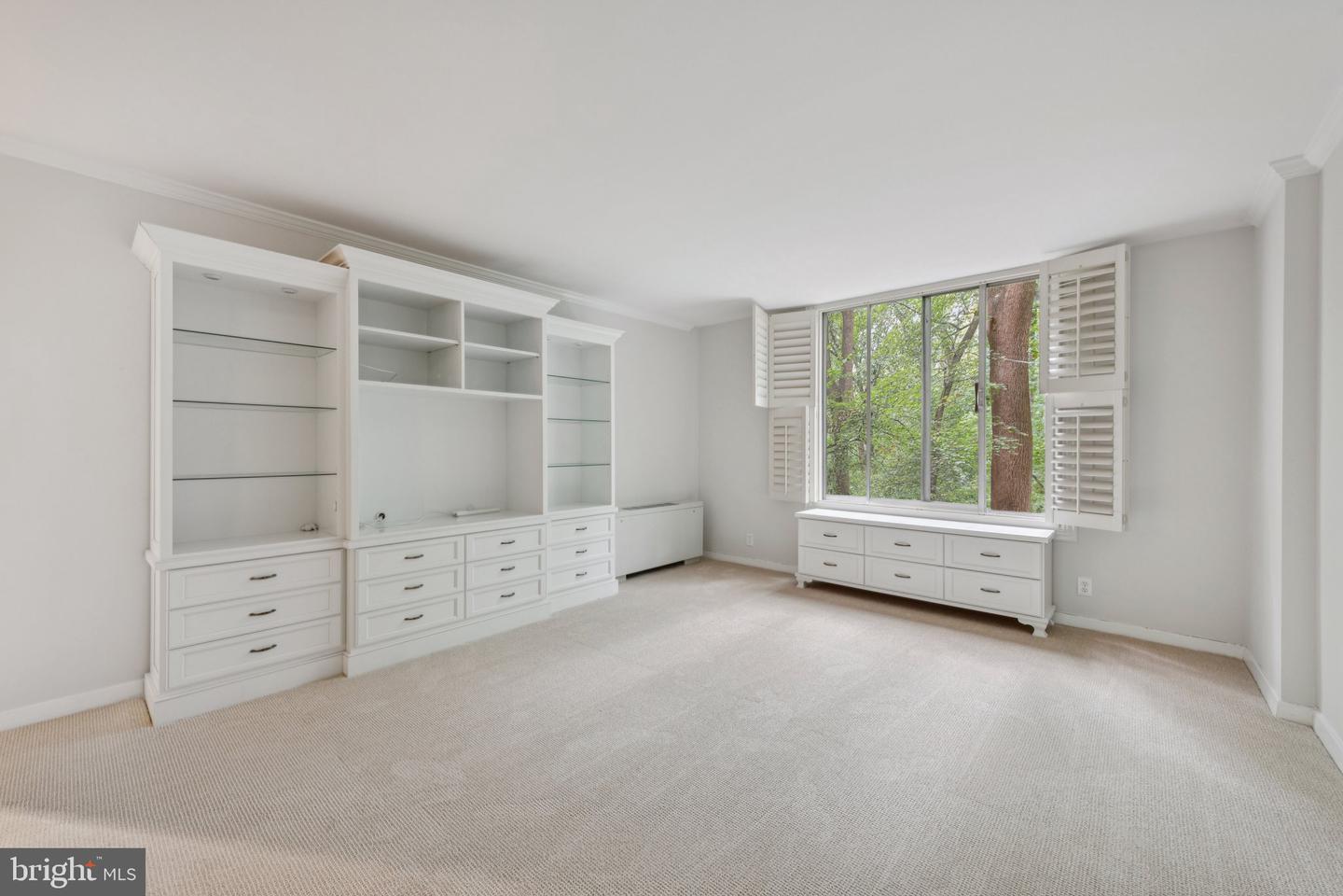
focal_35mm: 14
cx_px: 672
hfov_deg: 104.3
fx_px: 522
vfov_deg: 81.2
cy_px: 448
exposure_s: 1/3
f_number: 10
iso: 320
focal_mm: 14
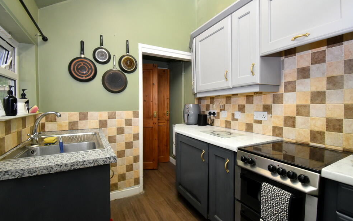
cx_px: 178
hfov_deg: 97.8
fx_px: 154
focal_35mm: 16
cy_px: 110
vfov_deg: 71.3
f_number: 4.5
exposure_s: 1/125
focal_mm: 10
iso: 800
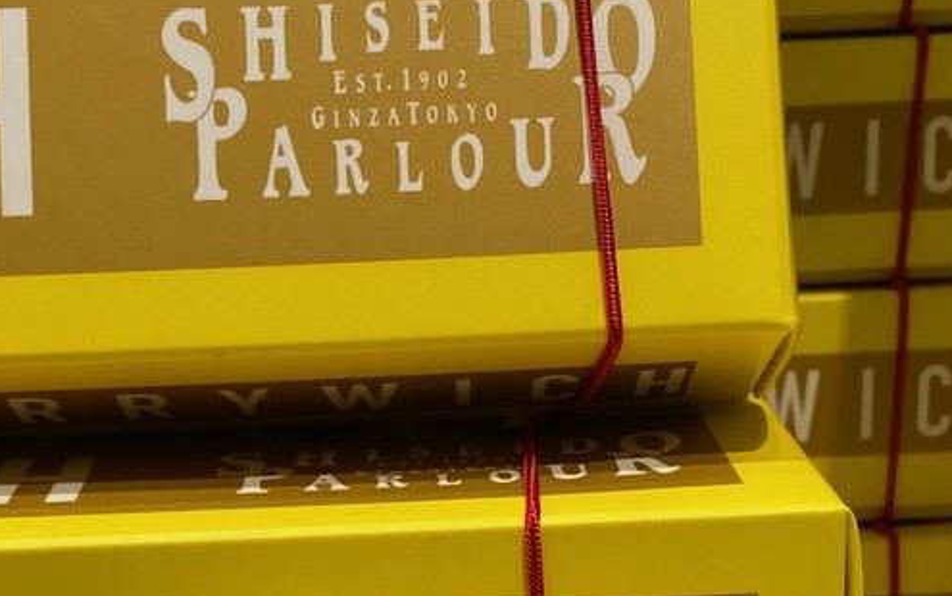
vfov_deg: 14.3
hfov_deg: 23.3
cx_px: 390
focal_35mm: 89
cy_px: 713
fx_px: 2310
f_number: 1.8
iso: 32
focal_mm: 4.25
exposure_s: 1/168
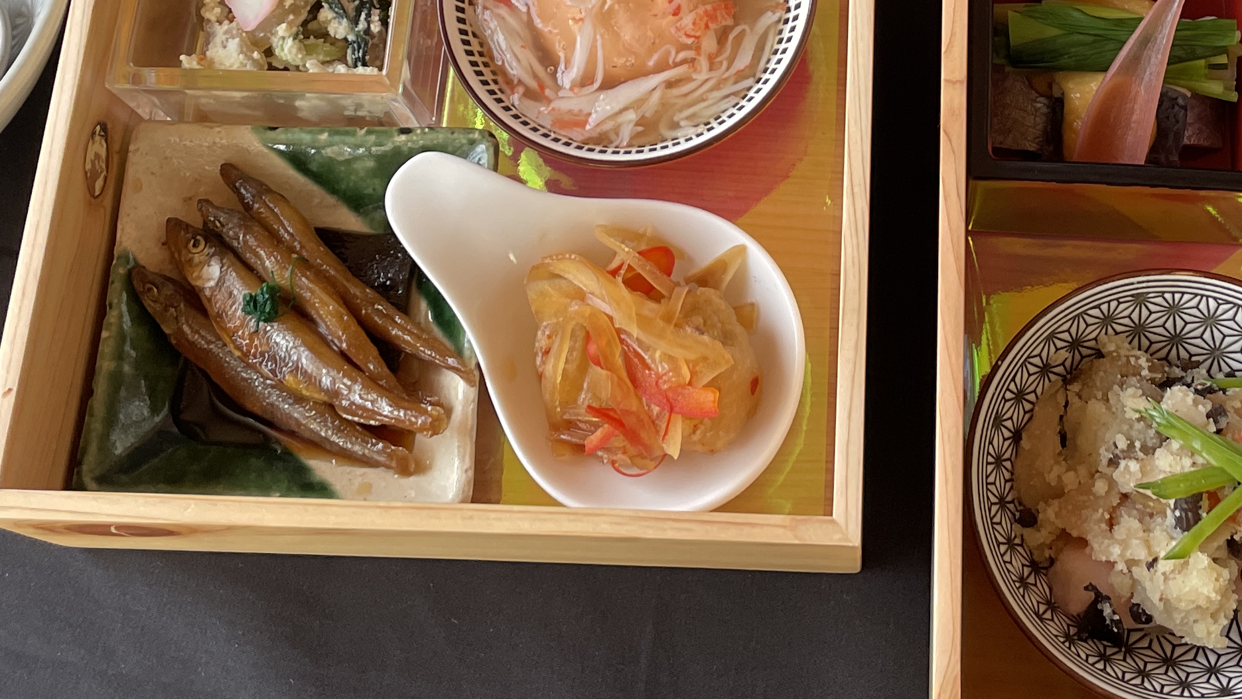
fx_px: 2009
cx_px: 772
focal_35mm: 61
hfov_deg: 34.2
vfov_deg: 18.7
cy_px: -135
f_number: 1.6
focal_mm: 4.2
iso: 125
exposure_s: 1/111
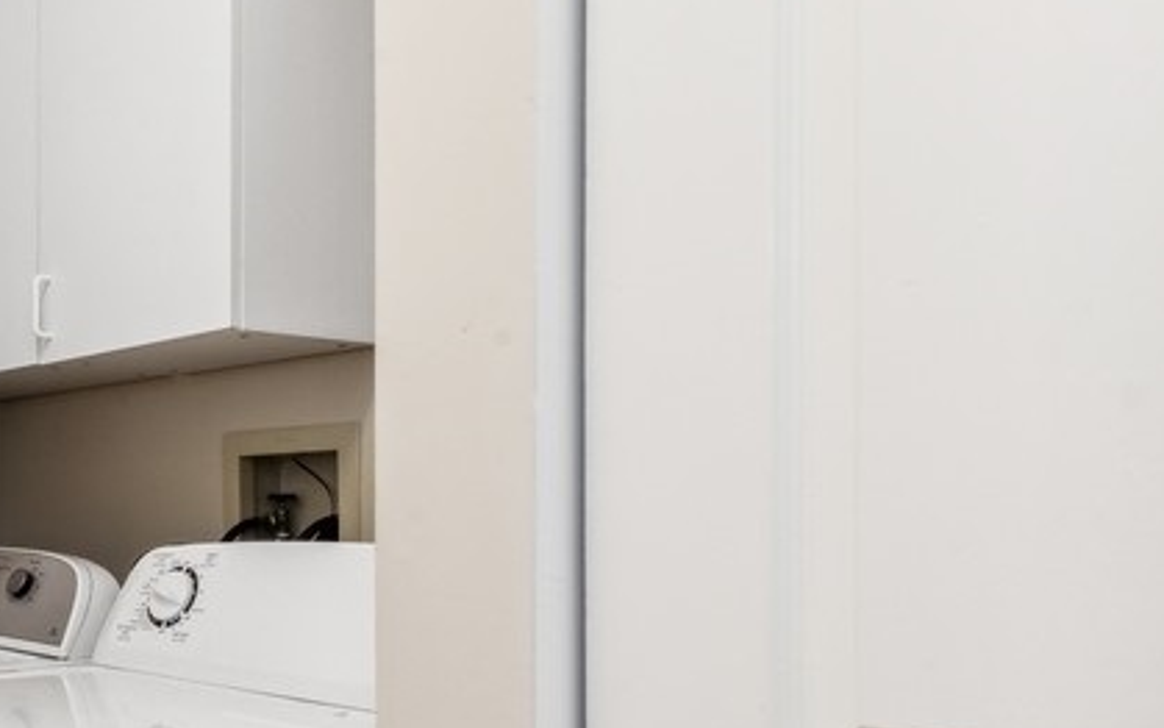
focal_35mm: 35
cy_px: 531
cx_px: -39
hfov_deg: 45.3
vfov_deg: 35.6
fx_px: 1110
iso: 200
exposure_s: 1/8
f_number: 9.5
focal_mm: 16
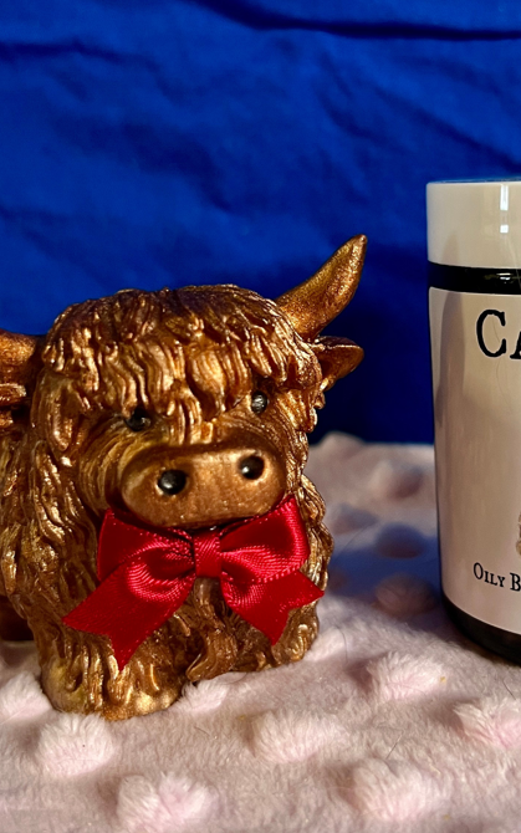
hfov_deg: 33.5
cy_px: 417
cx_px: 409
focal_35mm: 37
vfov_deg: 52.7
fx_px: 840
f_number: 1.5
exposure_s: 1/61
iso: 125
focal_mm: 5.7
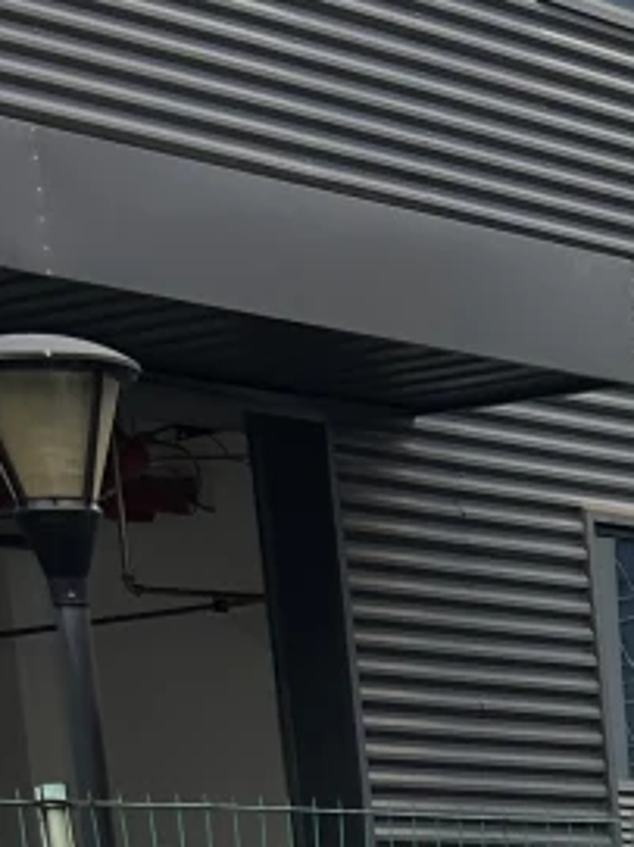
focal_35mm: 138
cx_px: 1465
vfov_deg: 12.6
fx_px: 3373
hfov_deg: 9.6
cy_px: 1681
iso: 50
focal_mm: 5.7
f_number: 1.5
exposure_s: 1/853
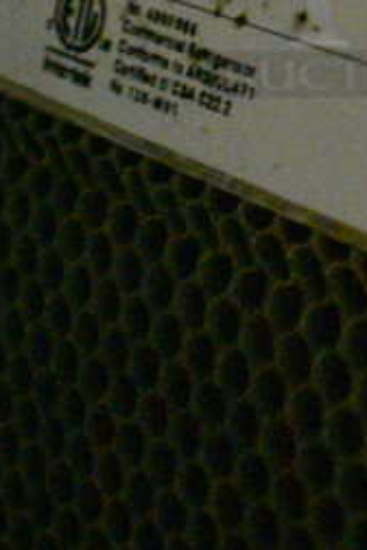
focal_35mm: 98
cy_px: -16
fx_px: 1498
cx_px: 450
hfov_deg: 13.5
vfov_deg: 20.1
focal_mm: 18
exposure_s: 1/50
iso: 12800
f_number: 3.5
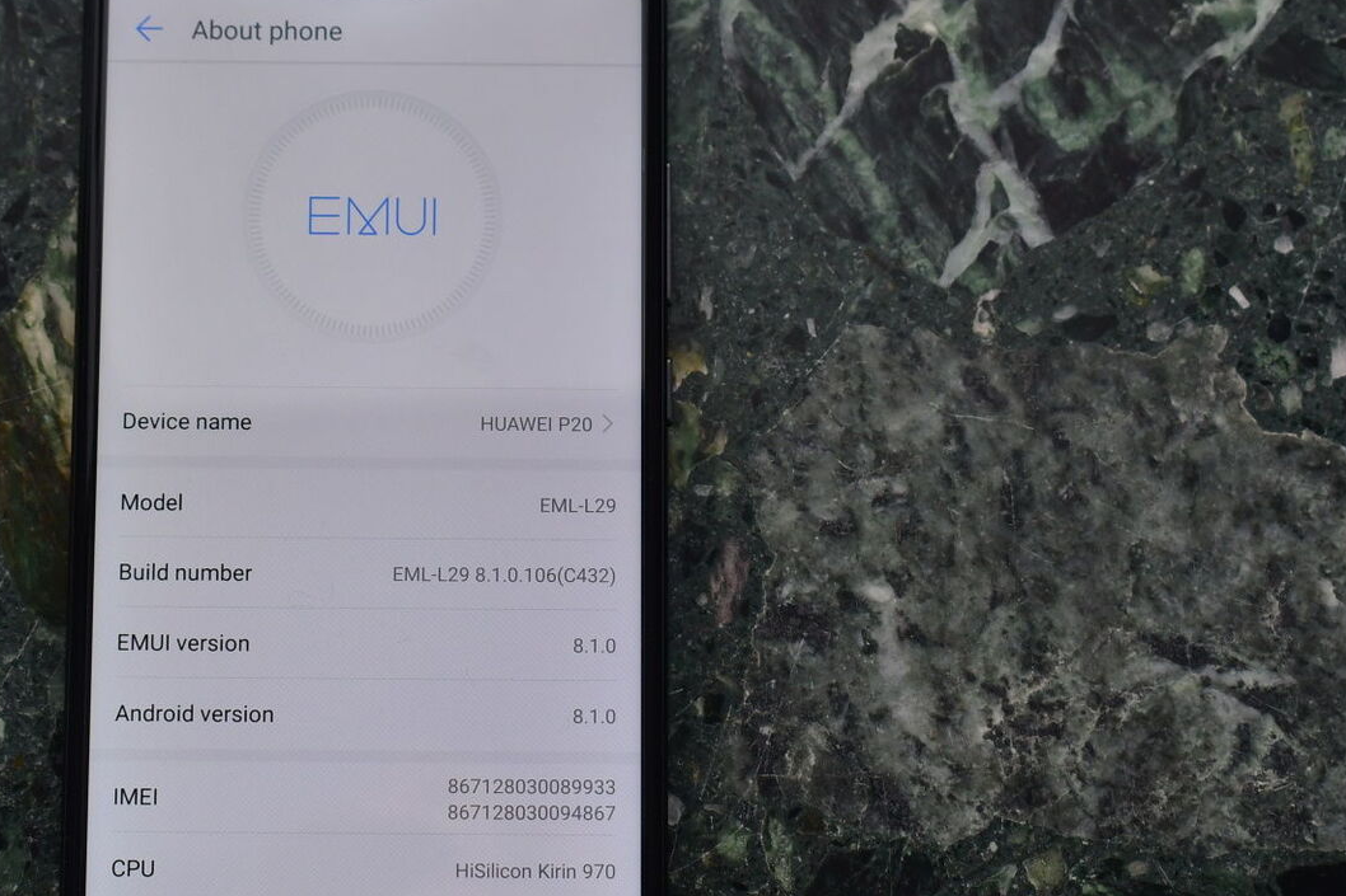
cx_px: 523
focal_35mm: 98
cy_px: 470
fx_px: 3663
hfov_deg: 20.8
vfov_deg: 14.0
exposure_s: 1/200
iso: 400
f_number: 7.1
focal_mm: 36
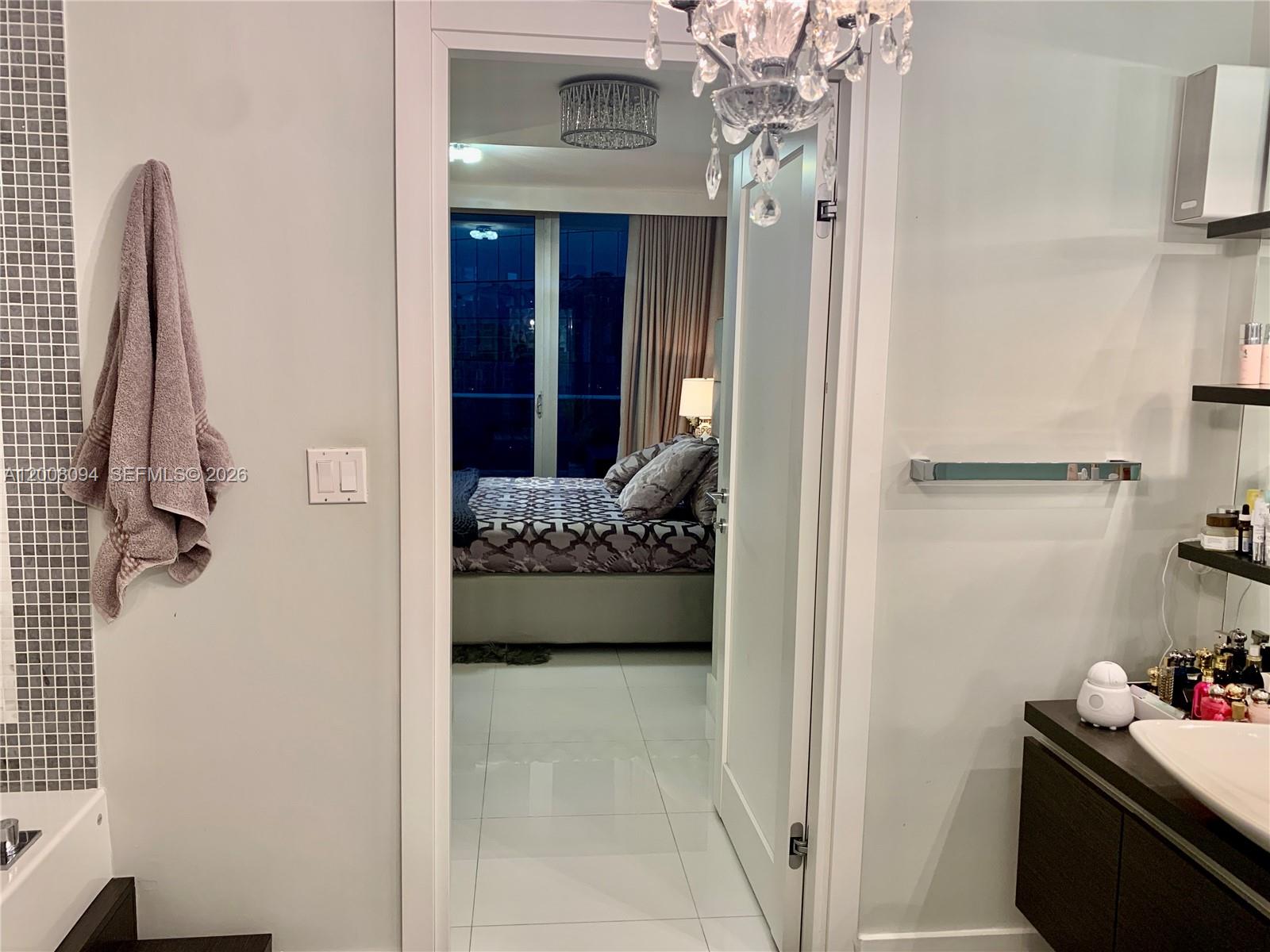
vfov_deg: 53.1
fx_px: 954
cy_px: 476
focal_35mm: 26
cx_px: 635
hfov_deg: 67.3
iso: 80
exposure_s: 1/60
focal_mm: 4.25
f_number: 1.8
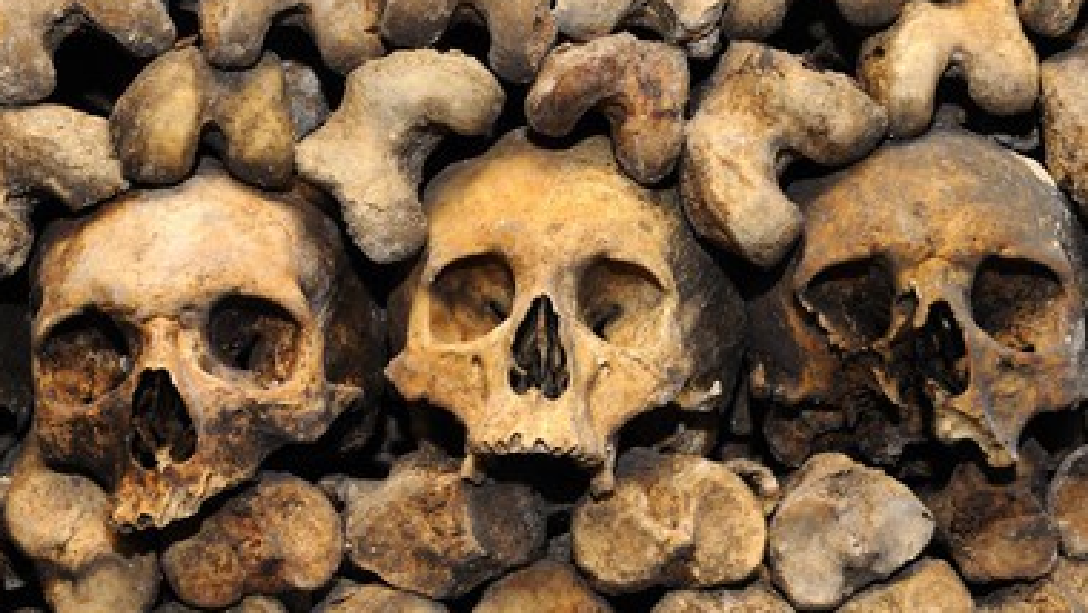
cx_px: 570
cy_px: 312
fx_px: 2337
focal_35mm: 81
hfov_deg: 26.2
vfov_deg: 14.9
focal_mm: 70
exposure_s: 1/60
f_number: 7.1
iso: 400
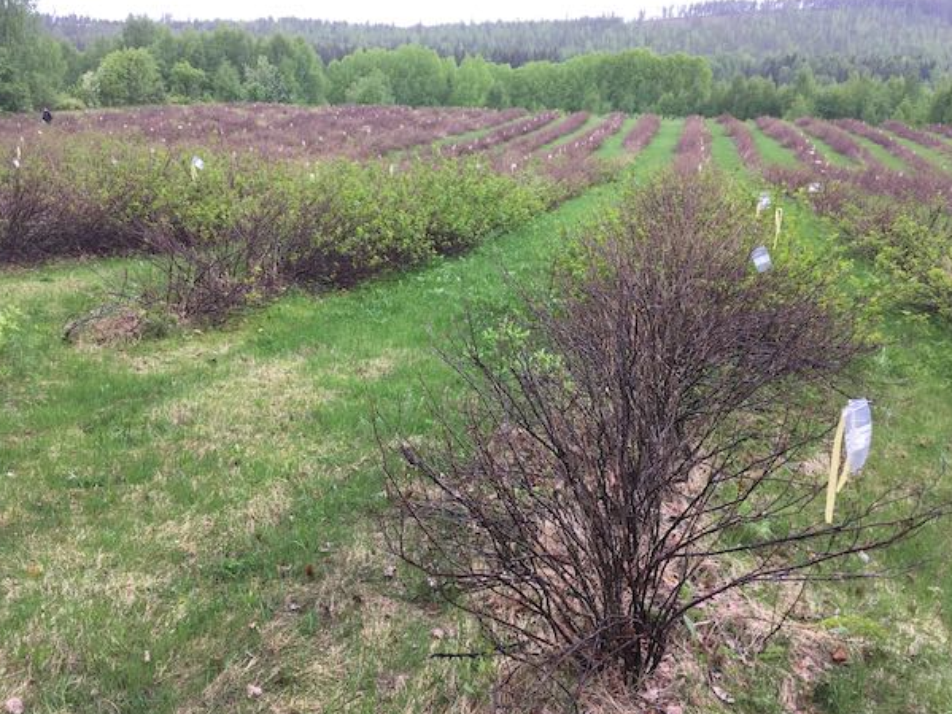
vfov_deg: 45.4
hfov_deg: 58.3
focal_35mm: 31
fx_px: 852
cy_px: 348
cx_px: 458
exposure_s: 1/100
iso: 32
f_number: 2.2
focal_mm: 4.15
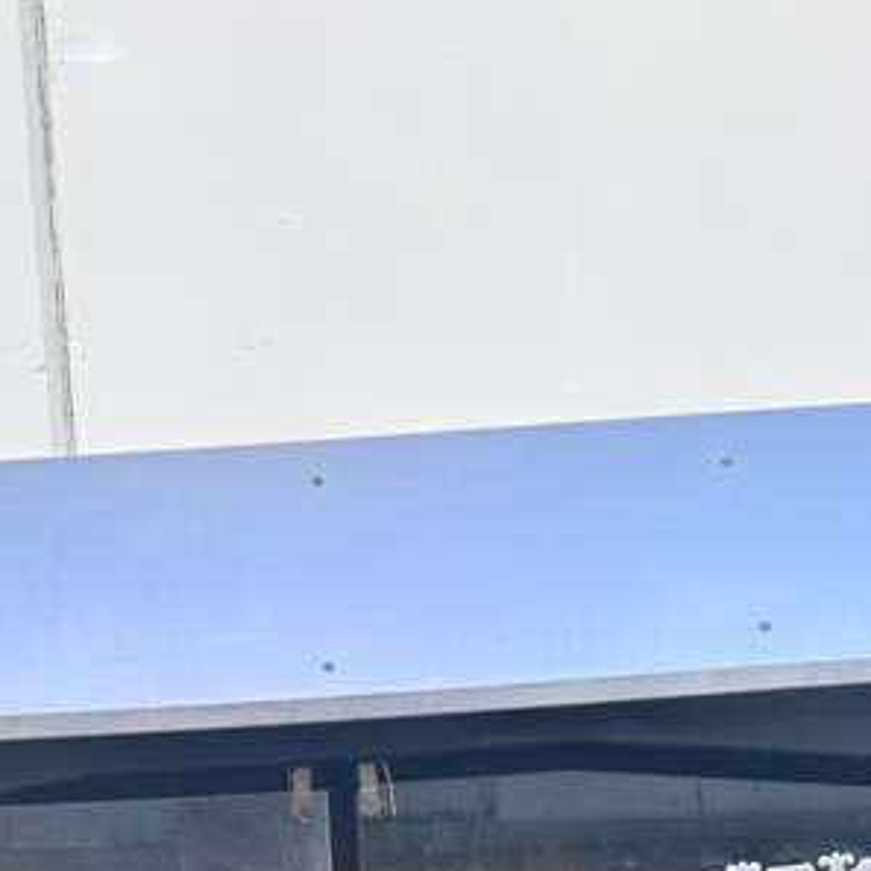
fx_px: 1651
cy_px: 1045
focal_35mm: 58
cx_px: 282
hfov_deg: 29.3
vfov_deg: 26.3
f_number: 1.78
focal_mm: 6.86
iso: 64
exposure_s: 1/149
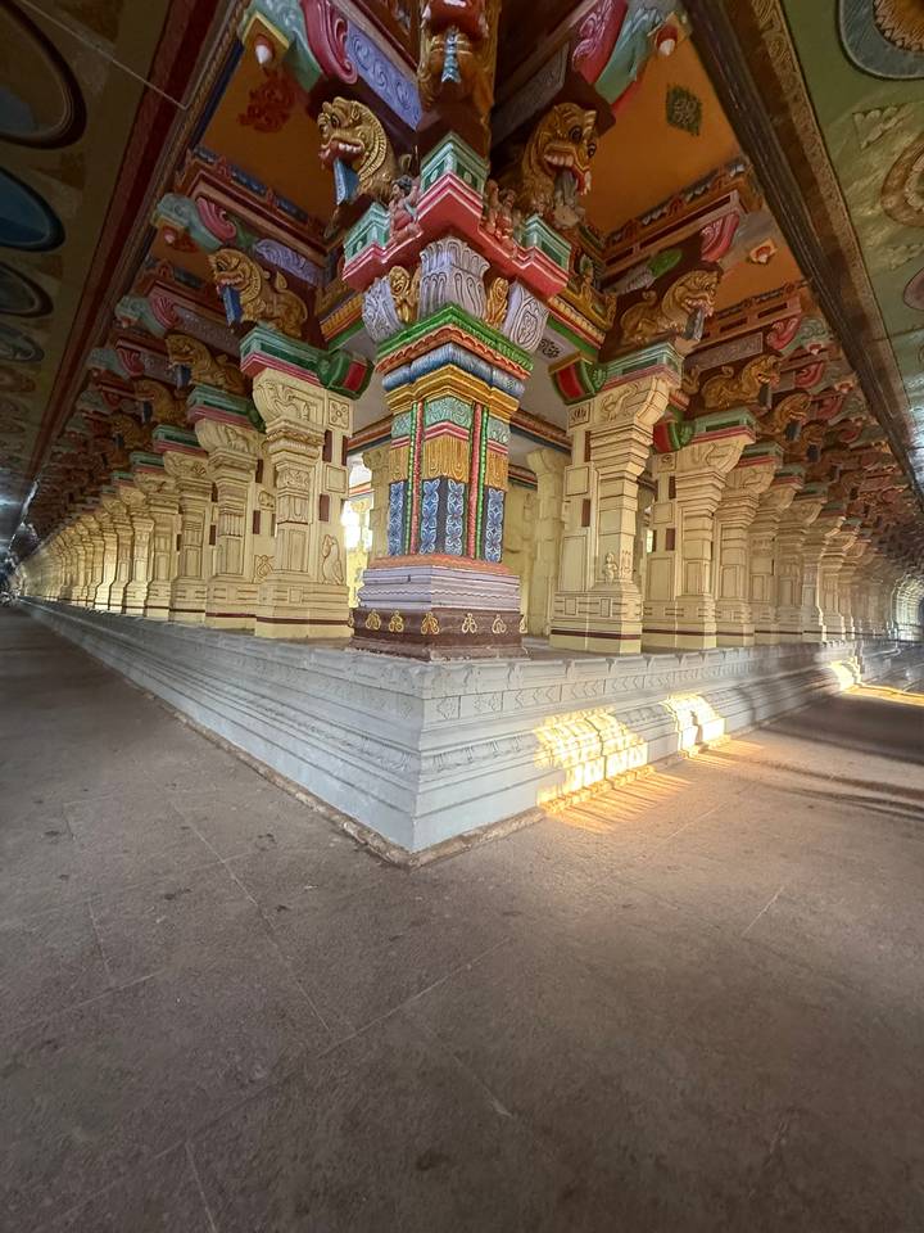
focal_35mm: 14
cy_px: 616
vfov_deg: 102.1
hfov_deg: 85.7
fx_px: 498
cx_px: 462
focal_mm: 2.22
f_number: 2.2
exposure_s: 1/50
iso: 640
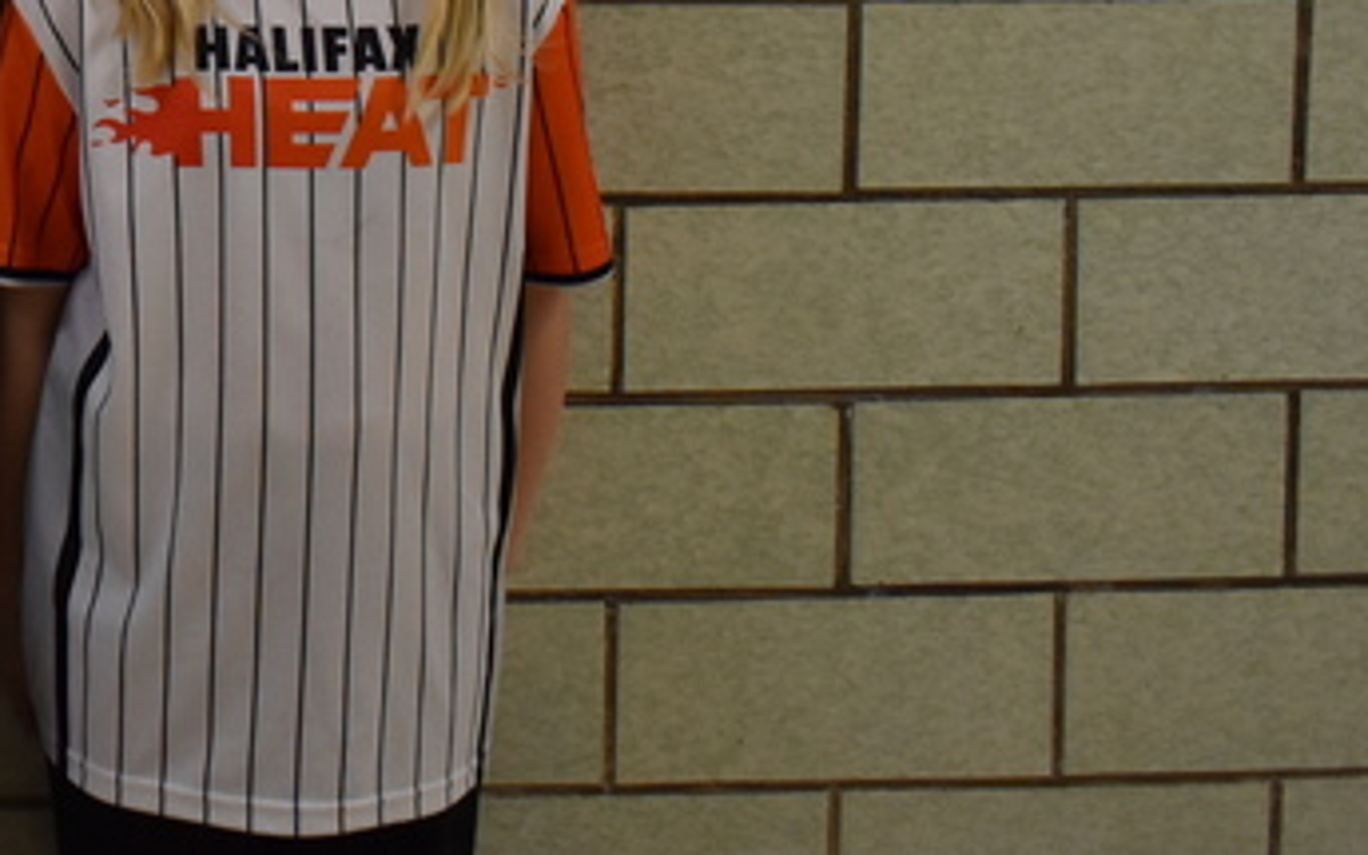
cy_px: -280
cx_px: -175
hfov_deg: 23.5
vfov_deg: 15.1
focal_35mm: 82
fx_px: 3057
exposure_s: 1/125
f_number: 3.5
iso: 800
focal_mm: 18
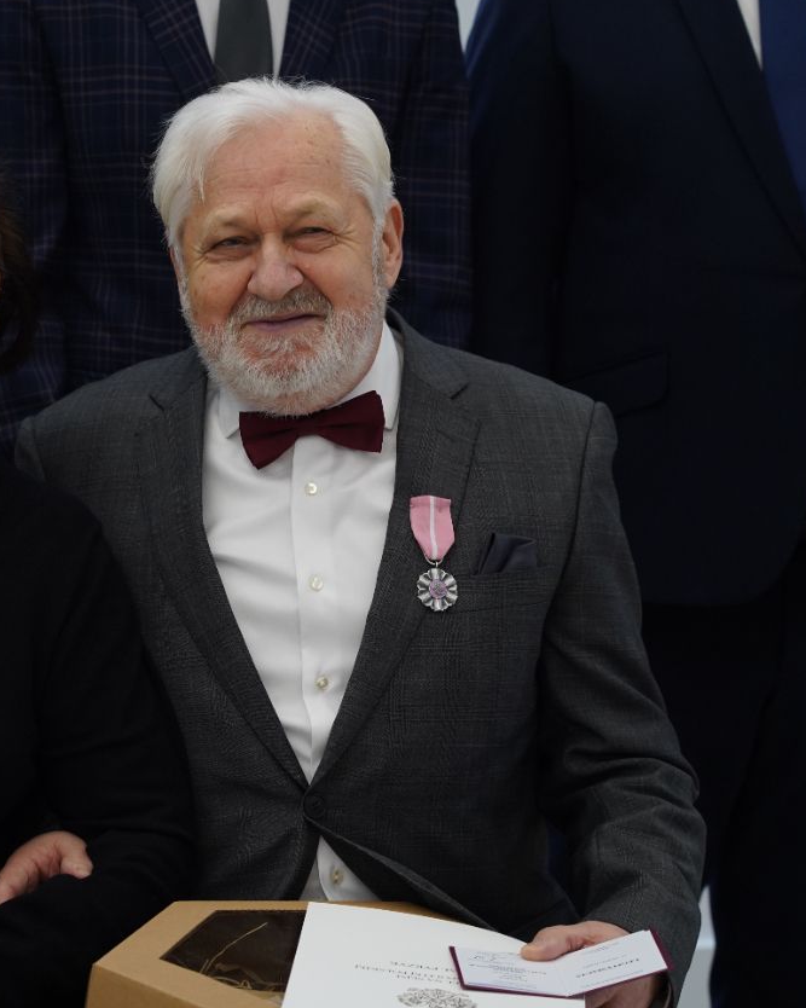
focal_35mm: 120
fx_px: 3579
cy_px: 489
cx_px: 288
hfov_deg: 12.8
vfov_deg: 16.0
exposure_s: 1/125
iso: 1250
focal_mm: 82
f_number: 4
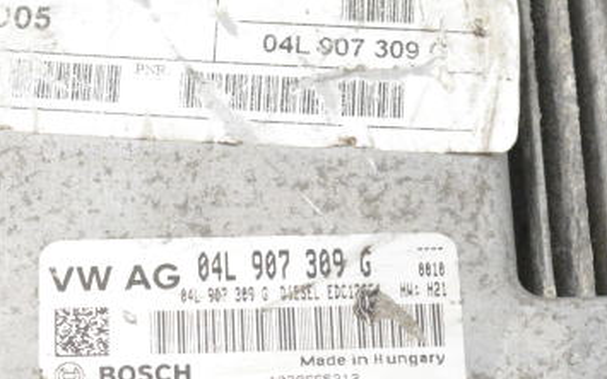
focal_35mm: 185
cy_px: 253
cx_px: 188
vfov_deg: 7.1
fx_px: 3061
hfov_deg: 11.3
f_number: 8
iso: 6400
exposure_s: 1/250
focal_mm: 42
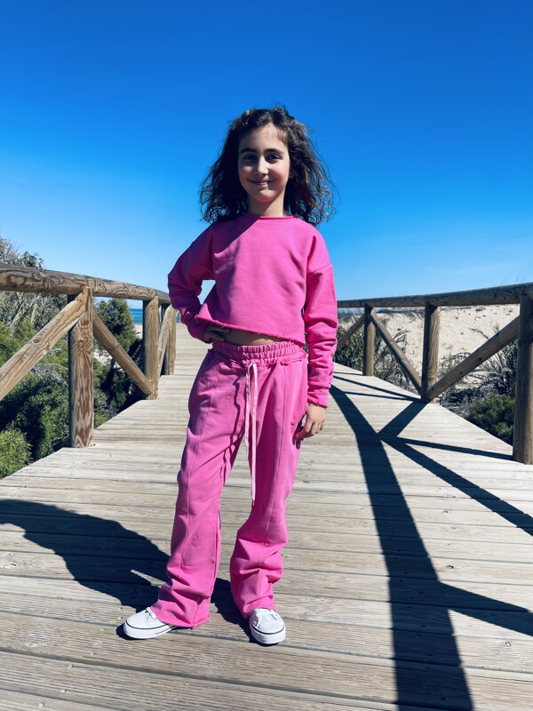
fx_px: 534
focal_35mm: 26
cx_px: 266
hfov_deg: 53.1
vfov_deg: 67.3
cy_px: 356
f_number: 1.6
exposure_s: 1/4202
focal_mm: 5.1
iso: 32
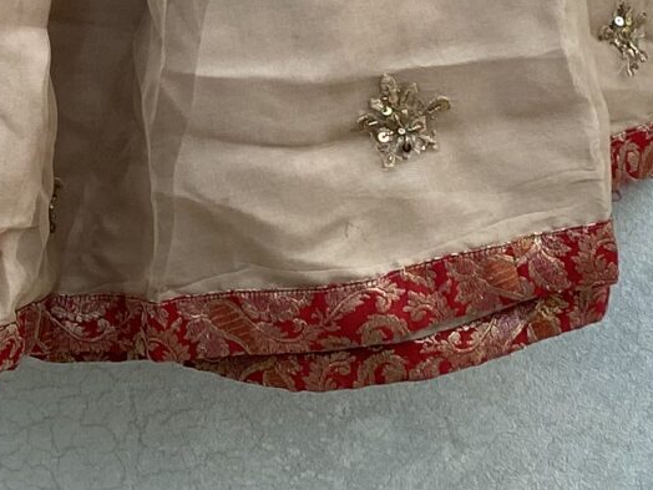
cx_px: -329
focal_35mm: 127
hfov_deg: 14.5
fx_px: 2396
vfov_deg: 10.8
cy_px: -426
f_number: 1.8
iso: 100
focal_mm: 4.25
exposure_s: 1/121
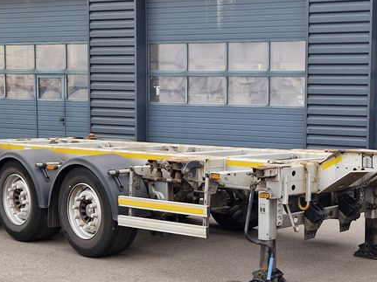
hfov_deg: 28.7
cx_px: 363
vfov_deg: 22.9
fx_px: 697
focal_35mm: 64
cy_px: 179
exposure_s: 1/180
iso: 64
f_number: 1.8
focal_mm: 5.4
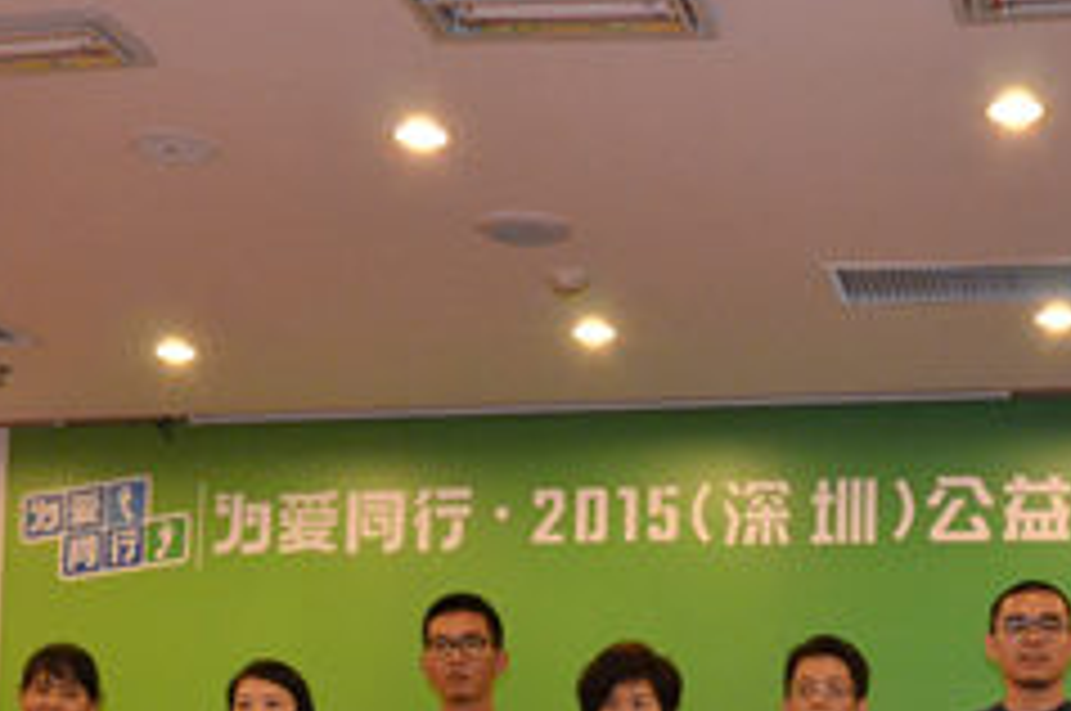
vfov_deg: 16.5
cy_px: 853
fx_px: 2355
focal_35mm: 79
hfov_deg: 25.3
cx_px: 824
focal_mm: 21
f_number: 5.6
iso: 1800
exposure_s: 1/100
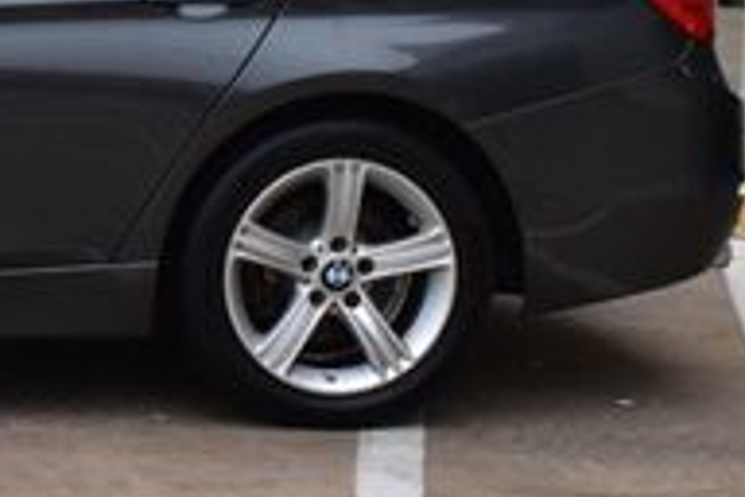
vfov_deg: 9.4
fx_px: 2993
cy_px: 39
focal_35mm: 145
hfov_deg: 13.5
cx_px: -295
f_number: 9
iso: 400
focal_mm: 29
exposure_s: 1/125
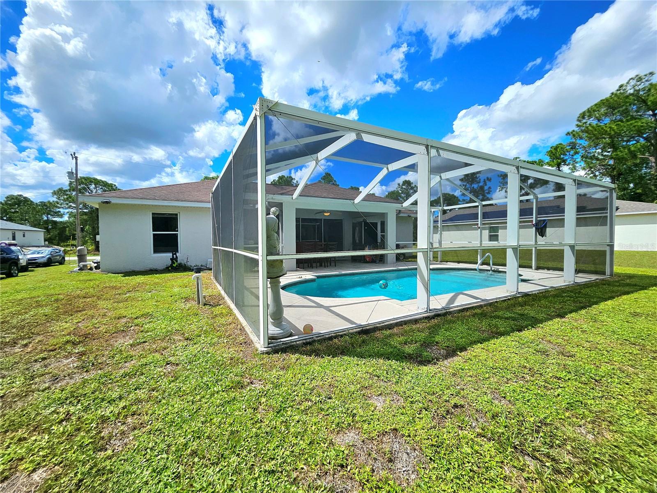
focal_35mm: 13
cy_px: 246
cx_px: 328
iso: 32
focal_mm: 1.74
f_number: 2.2
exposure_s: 1/2500
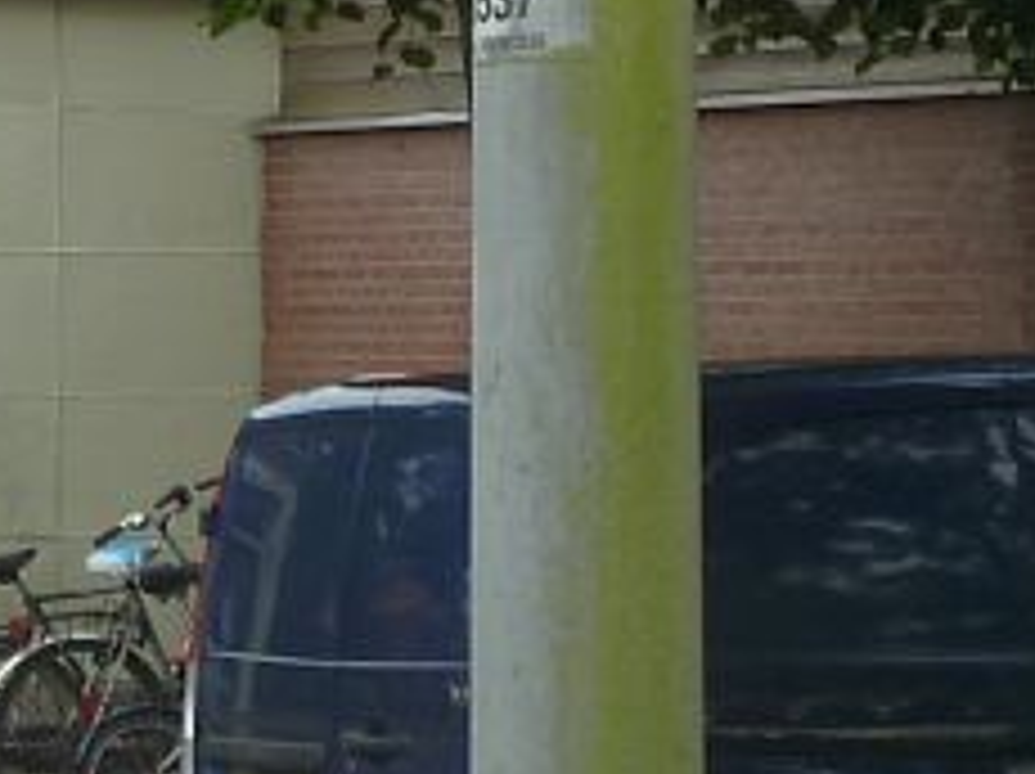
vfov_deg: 6.0
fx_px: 7318
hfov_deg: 7.9
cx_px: -711
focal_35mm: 245
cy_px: -310
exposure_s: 1/100
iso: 80
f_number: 3.9
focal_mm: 9.1
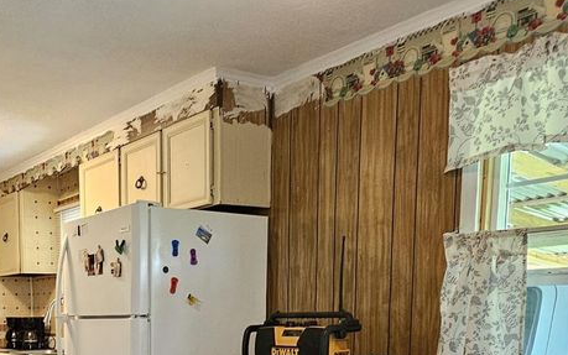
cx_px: 124
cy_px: 407
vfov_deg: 28.0
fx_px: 635
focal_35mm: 41
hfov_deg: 46.0
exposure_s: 1/30
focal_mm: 2.2
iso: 320
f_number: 2.2
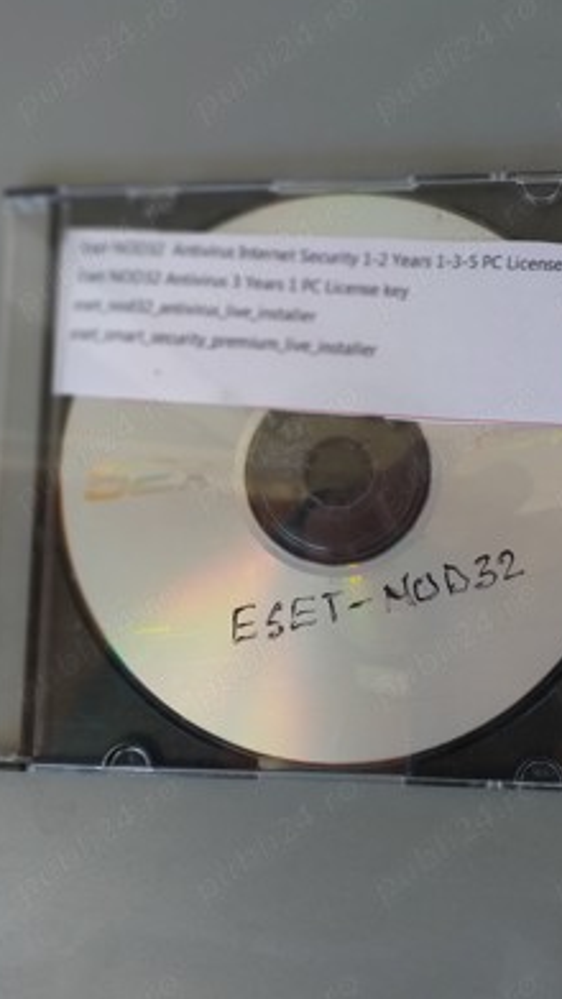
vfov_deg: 66.1
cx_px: 365
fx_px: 768
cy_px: 491
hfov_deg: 39.8
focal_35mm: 29
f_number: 1.9
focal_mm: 3.6
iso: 40
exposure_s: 1/107
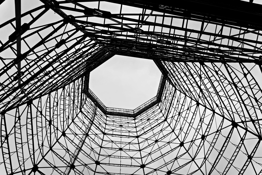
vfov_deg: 53.1
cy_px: 88
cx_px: 131
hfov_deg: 73.7
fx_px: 175
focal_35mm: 24
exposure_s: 1/1000
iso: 100
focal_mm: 24
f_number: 5
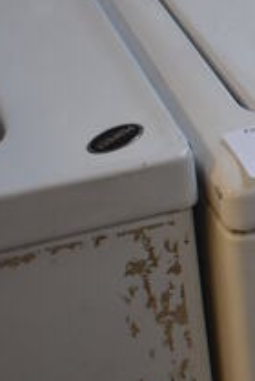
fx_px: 1250
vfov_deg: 17.3
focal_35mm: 118
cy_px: 242
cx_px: 521
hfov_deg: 10.6
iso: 800
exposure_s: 1/250
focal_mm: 18
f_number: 3.5
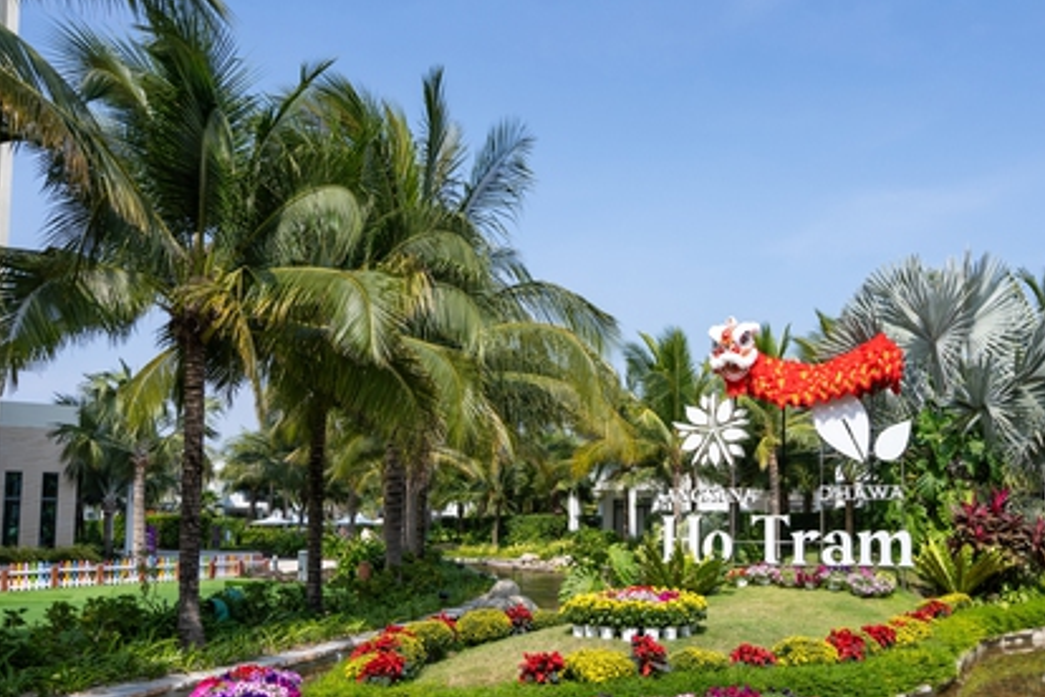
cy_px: 443
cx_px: 689
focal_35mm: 34
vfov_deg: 38.6
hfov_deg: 54.8
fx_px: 987
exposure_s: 1/5000
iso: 400
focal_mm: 22
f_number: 3.2
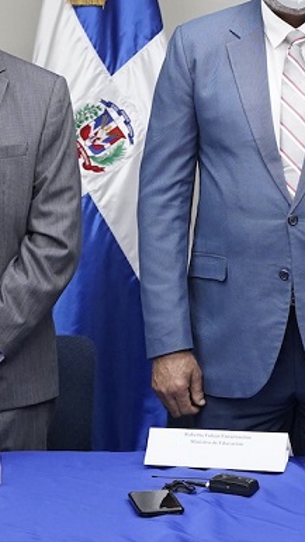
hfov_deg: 8.6
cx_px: 309
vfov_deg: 15.2
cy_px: 110
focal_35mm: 140
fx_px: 2014
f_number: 3.2
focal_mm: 43
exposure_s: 1/500
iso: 2500
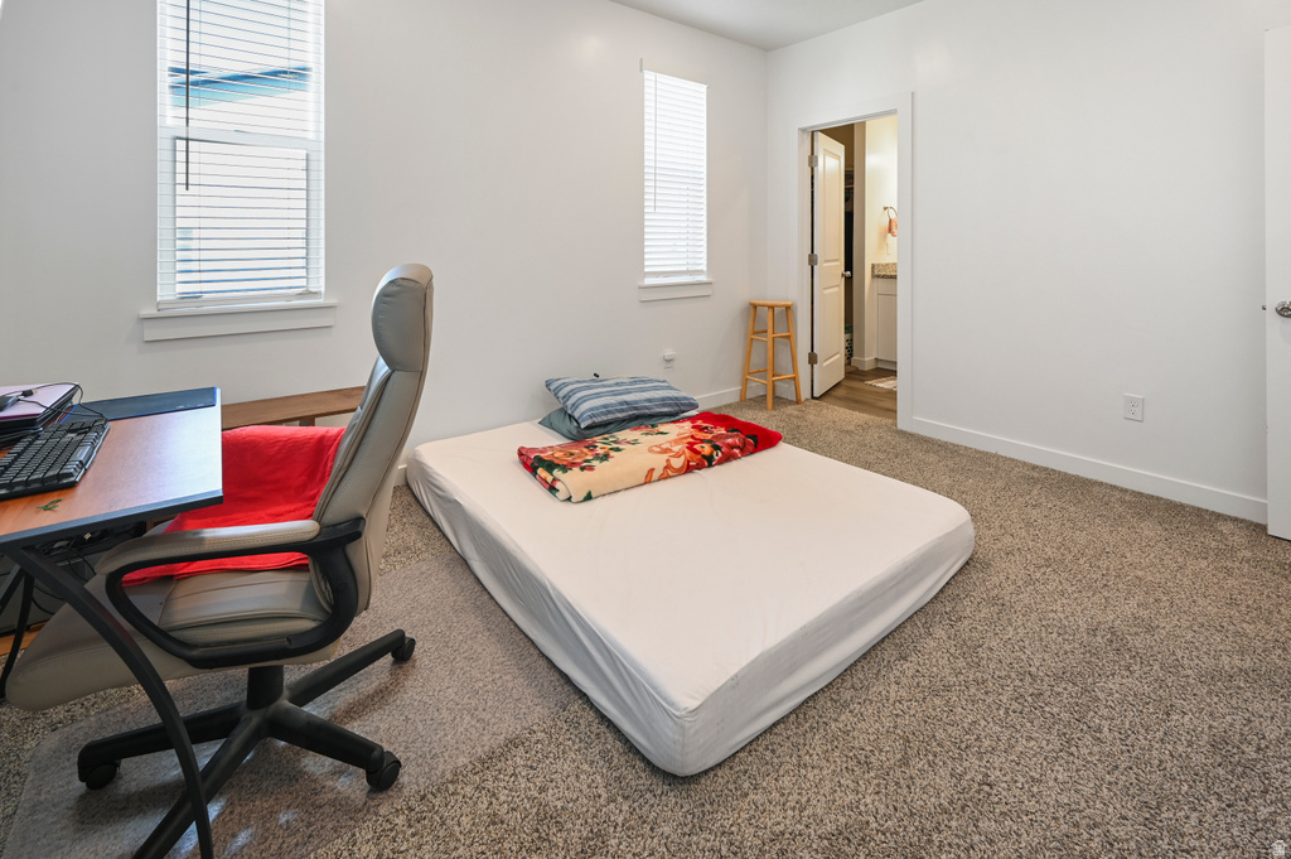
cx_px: 646
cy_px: 430
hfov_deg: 104.3
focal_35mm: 14
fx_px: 502
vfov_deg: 81.1
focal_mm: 14
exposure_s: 1/40
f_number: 8
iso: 250
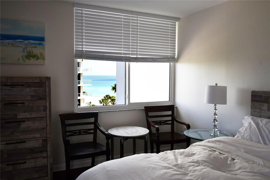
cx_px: 135
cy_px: 90
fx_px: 225
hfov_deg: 61.9
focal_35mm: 30
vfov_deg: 43.6
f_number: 5.6
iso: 500
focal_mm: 20
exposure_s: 1/250
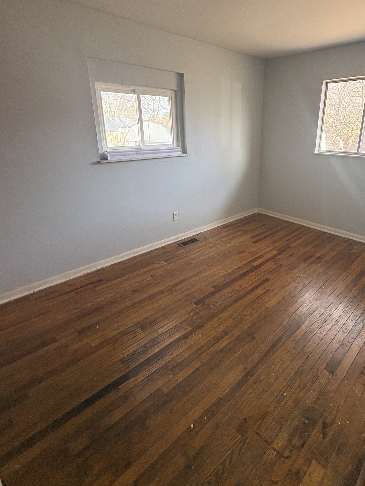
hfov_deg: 68.0
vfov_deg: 84.1
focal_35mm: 19
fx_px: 267
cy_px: 206
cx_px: 220
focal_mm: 2.22
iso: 200
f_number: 2.2
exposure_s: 1/99
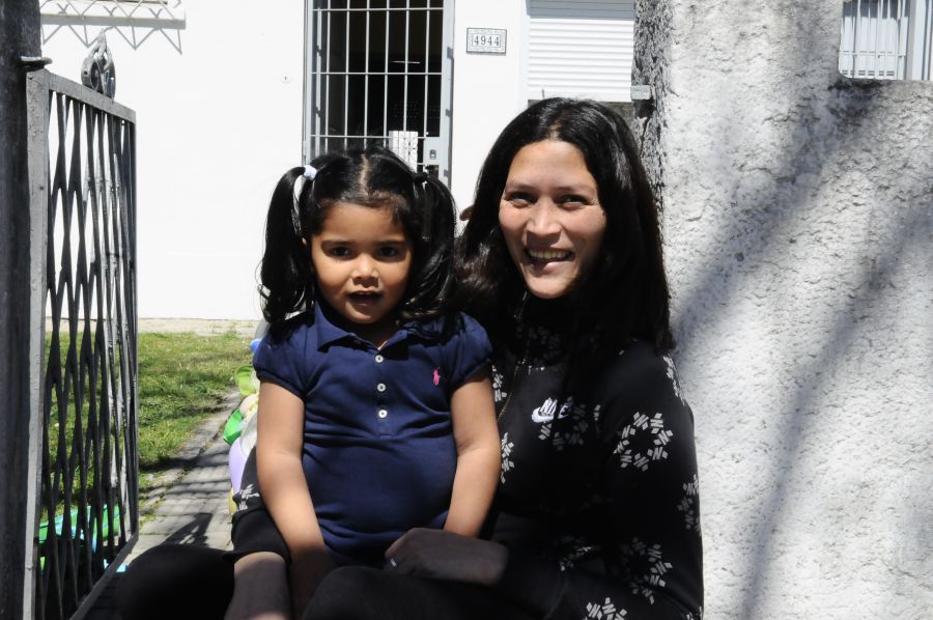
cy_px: 310
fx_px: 1359
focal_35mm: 52
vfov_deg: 25.7
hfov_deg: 37.9
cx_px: 466
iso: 1250
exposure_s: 1/320
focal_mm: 35
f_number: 22
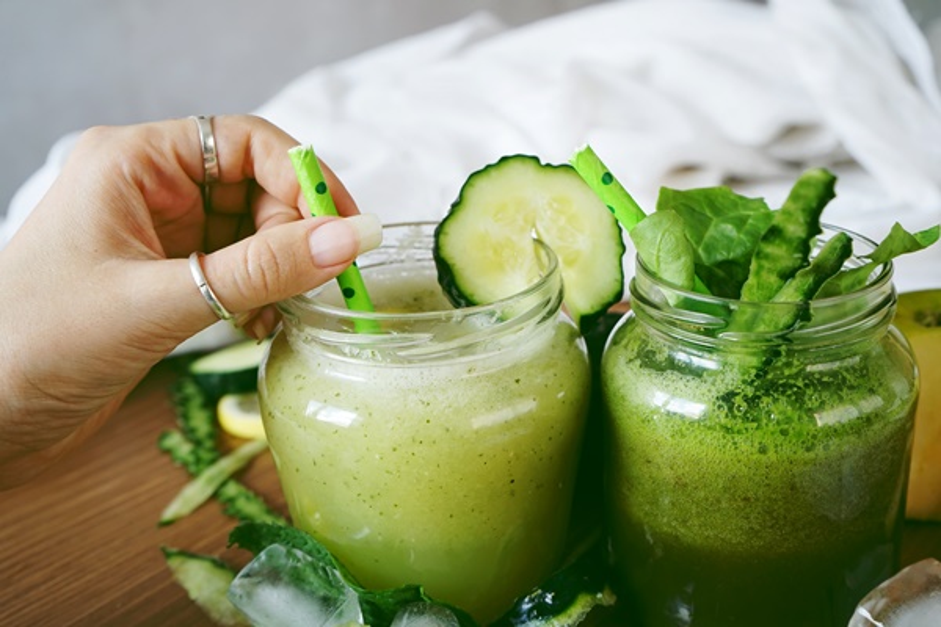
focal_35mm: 41
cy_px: 314
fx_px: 1072
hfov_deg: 47.4
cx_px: 470
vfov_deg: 32.6
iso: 500
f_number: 6.3
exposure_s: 1/40
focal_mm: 41
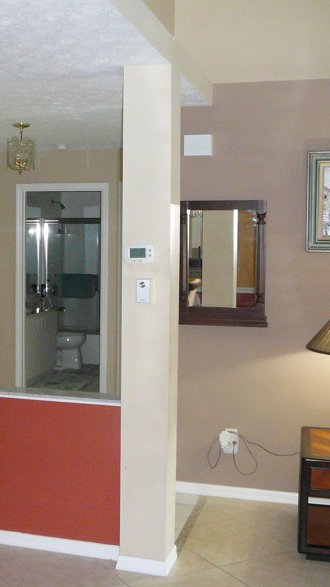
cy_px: 293
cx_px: 57
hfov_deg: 23.1
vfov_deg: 40.6
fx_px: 793
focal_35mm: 51
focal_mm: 5.2
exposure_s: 1/30
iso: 400
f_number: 2.8
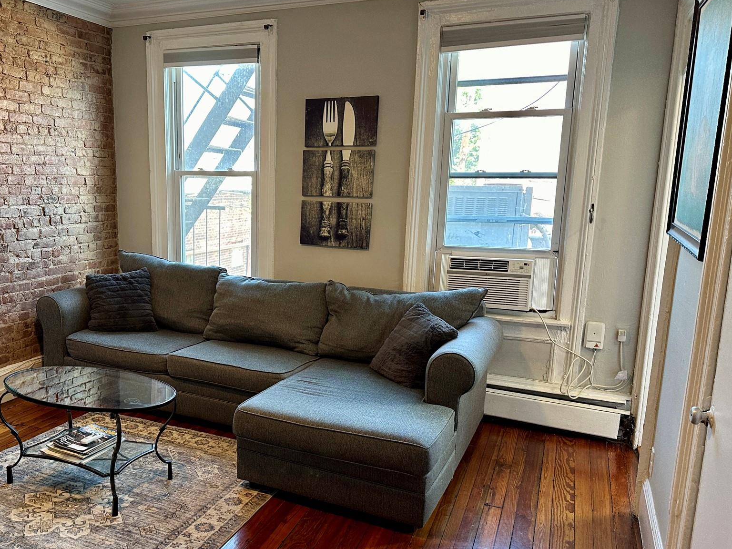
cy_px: 314
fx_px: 677
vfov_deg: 44.0
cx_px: 259
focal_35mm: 32
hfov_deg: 55.9
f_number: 1.78
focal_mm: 6.86
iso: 200
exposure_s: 1/60
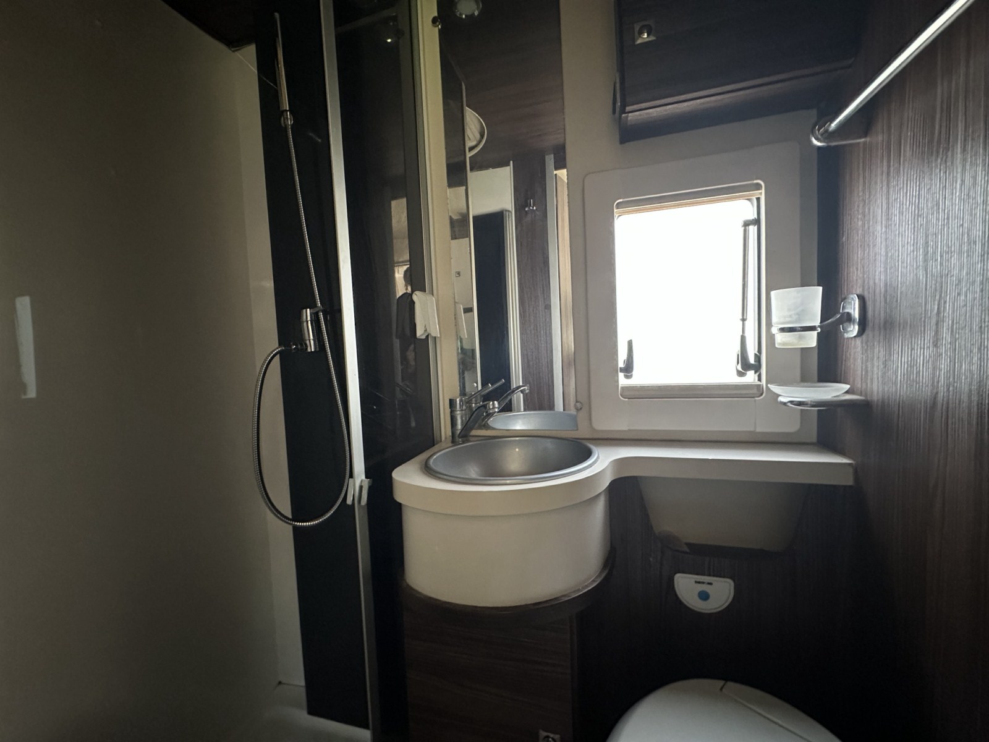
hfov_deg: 102.1
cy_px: 371
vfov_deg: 85.7
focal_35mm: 14
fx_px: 400
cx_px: 494
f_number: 2.2
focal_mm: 2.22
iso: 640
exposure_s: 1/60
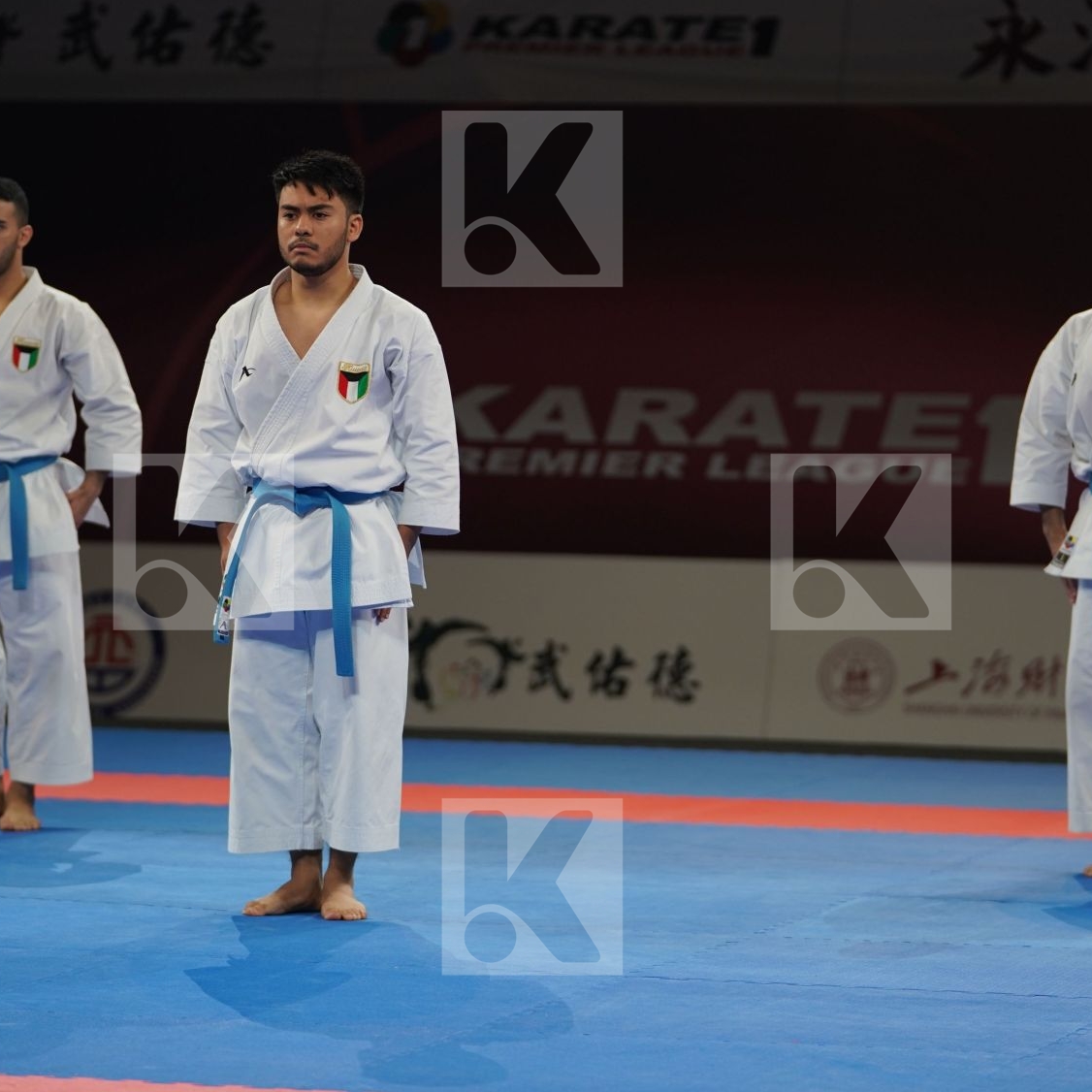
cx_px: 532
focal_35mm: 159
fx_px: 5675
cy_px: 542
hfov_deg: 11.0
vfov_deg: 11.0
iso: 640
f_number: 2.8
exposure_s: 1/500
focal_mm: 117
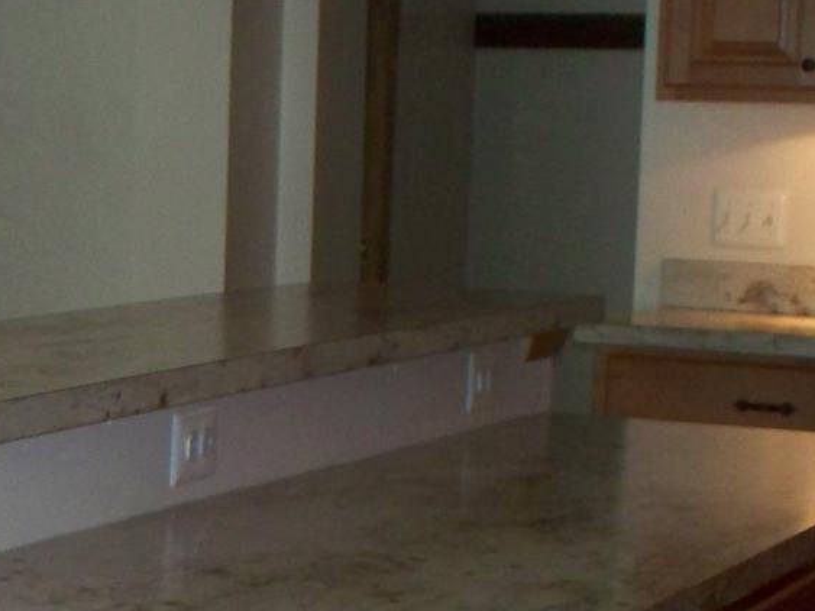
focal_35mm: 131
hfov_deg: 13.9
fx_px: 3084
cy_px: 680
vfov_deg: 11.2
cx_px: -479
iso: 200
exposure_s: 1/50
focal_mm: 7.54
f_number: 2.8
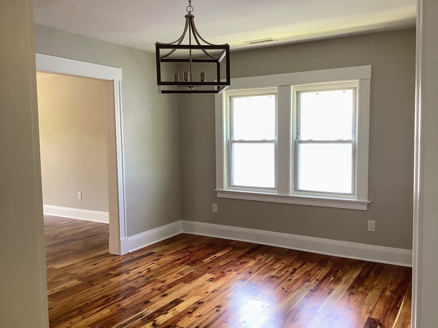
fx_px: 392
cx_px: 219
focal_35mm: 31
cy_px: 164
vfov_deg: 45.4
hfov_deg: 58.4
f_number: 2.4
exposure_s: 1/60
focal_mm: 3.3
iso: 80
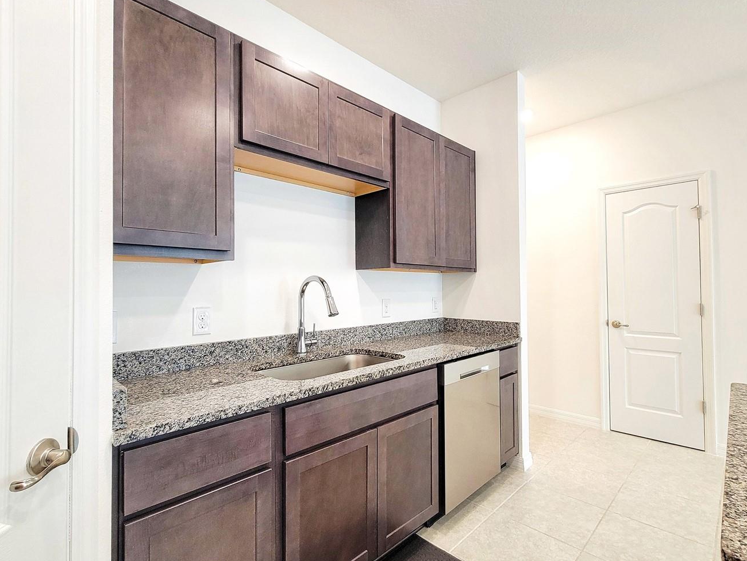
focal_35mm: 16
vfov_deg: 77.8
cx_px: 375
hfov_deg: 94.5
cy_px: 314
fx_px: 345
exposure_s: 1/60
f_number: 2.2
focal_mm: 2.2
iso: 320
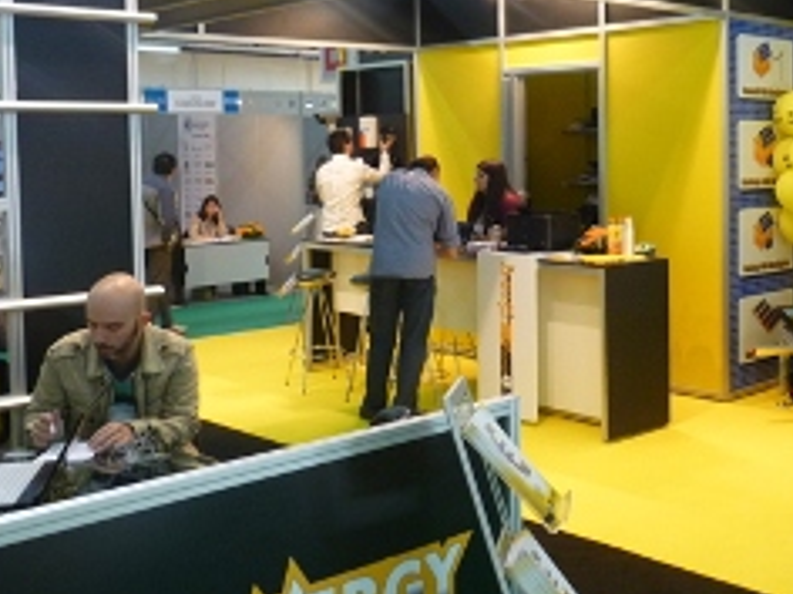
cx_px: 511
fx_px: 1054
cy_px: 173
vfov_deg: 31.1
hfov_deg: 40.9
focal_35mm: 46
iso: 320
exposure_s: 1/30
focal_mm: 5.5
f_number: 2.8
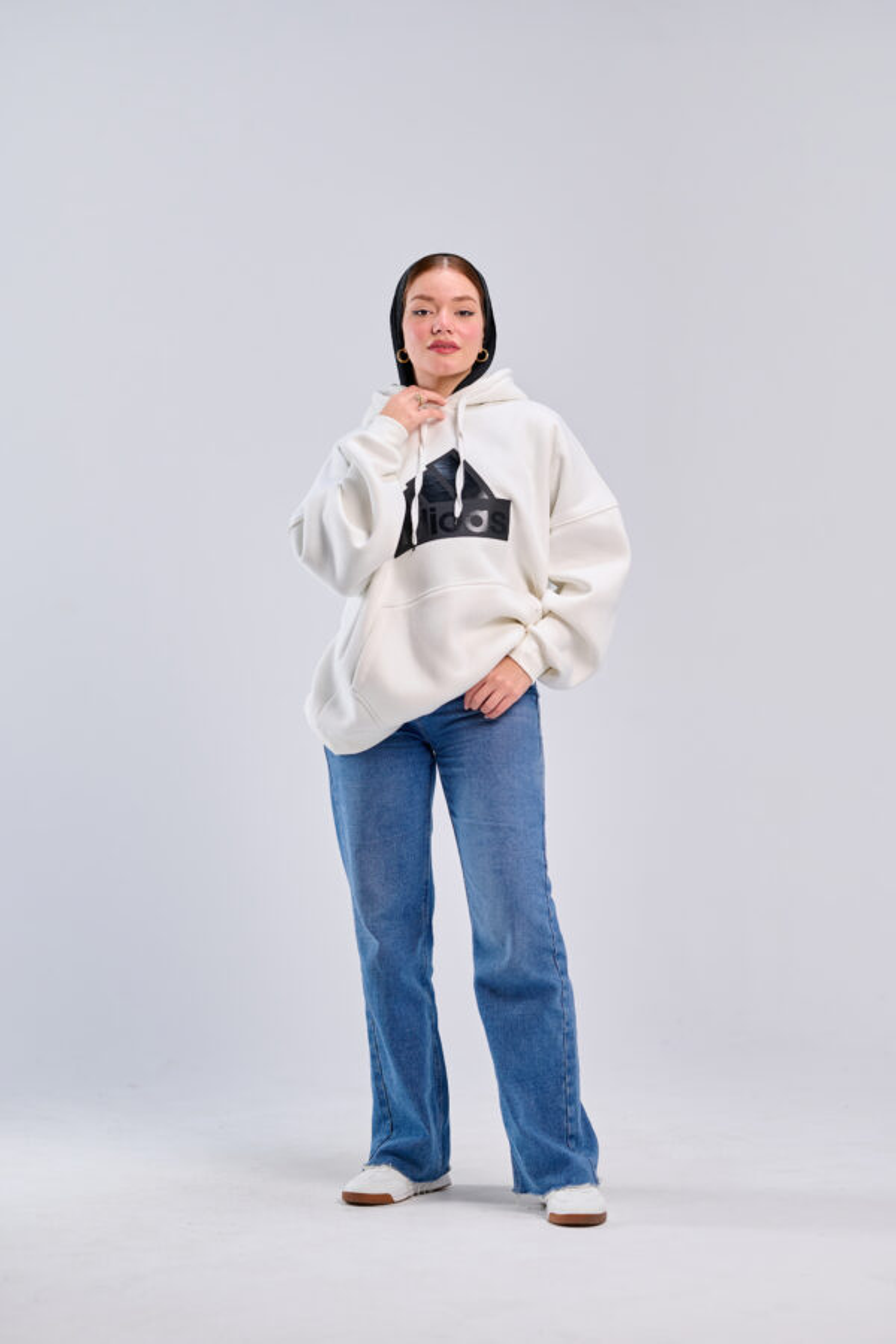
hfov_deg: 16.1
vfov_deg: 23.9
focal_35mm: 85
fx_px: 3173
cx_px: 448
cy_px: 672
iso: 320
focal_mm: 85
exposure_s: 1/250
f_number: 2
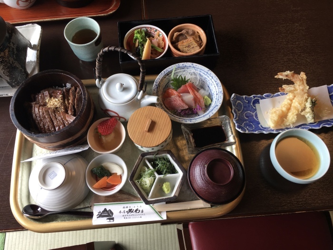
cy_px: 125
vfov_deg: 48.2
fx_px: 279
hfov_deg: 61.7
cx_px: 166
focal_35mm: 29
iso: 32
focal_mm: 4.15
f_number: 2.2
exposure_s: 1/60
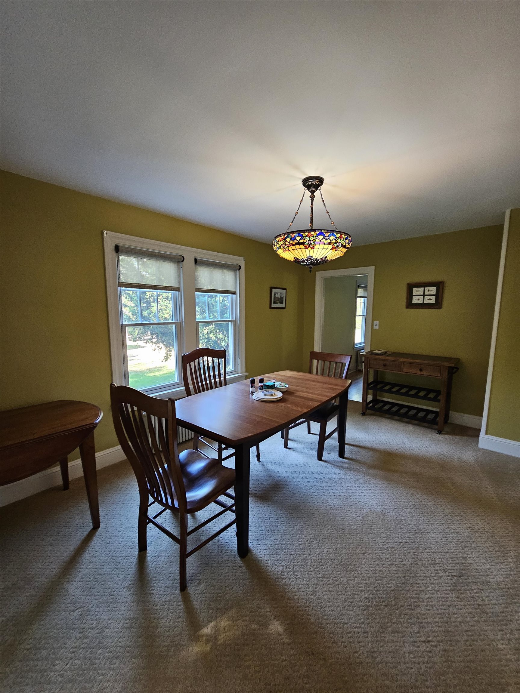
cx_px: 260
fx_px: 260
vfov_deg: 106.2
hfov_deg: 89.9
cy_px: 346
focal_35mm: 13
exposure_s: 1/30
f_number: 2.2
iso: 320
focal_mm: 2.2
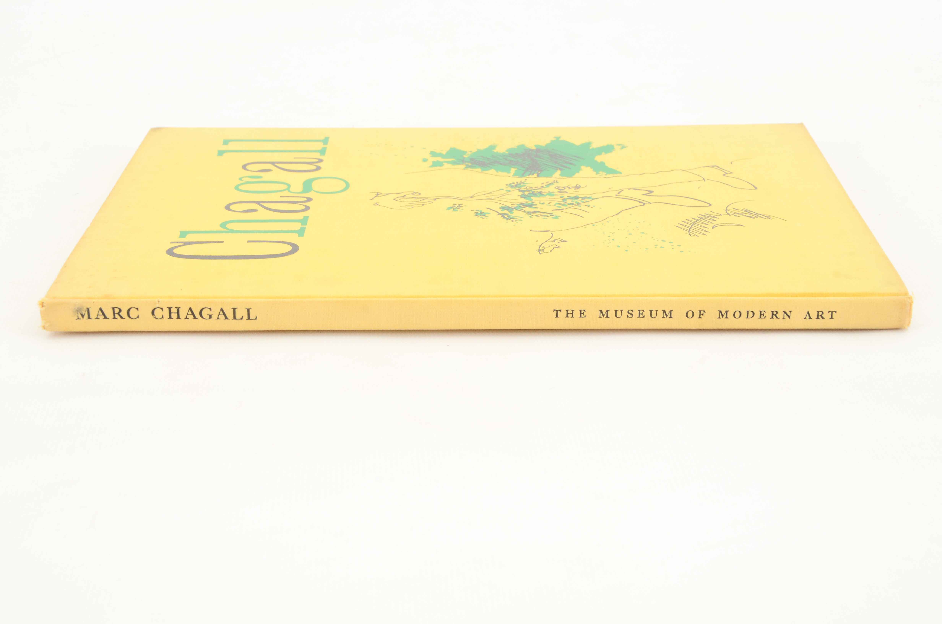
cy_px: 312
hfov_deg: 28.1
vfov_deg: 18.8
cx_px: 471
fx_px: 1880
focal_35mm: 72
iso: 400
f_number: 11
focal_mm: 48
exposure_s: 1/80
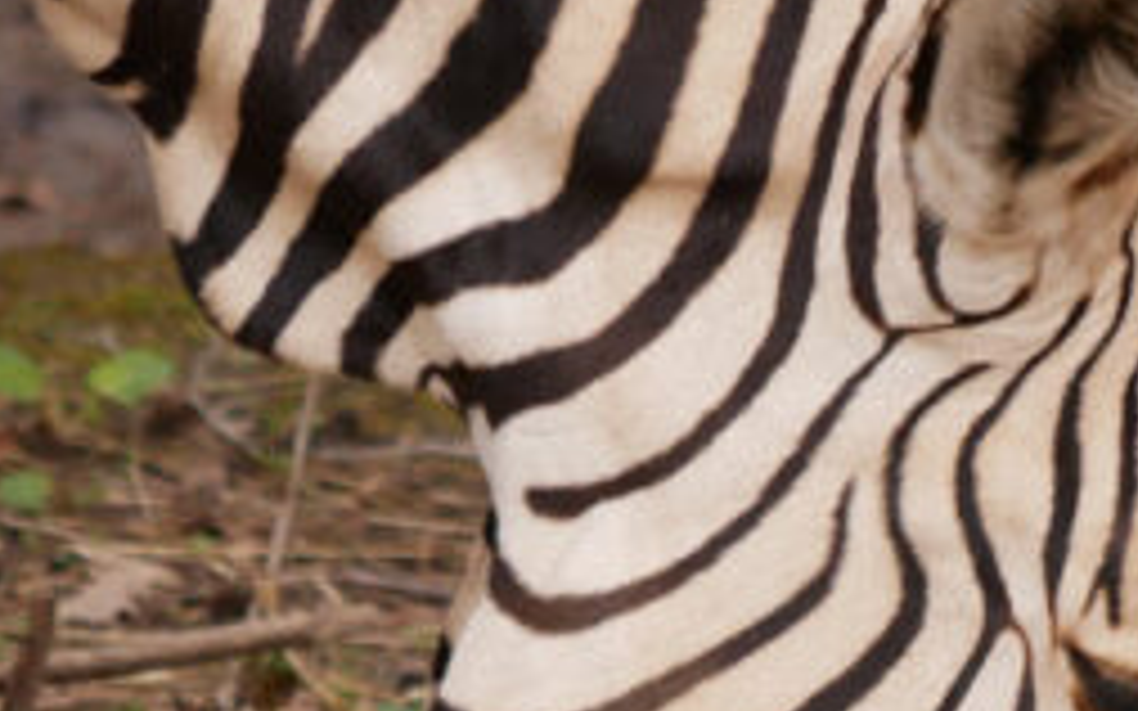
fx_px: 52650
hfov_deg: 1.2
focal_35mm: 1698
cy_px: 592
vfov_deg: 0.8
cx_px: 990
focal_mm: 264
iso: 800
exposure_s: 1/320
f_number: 5.4
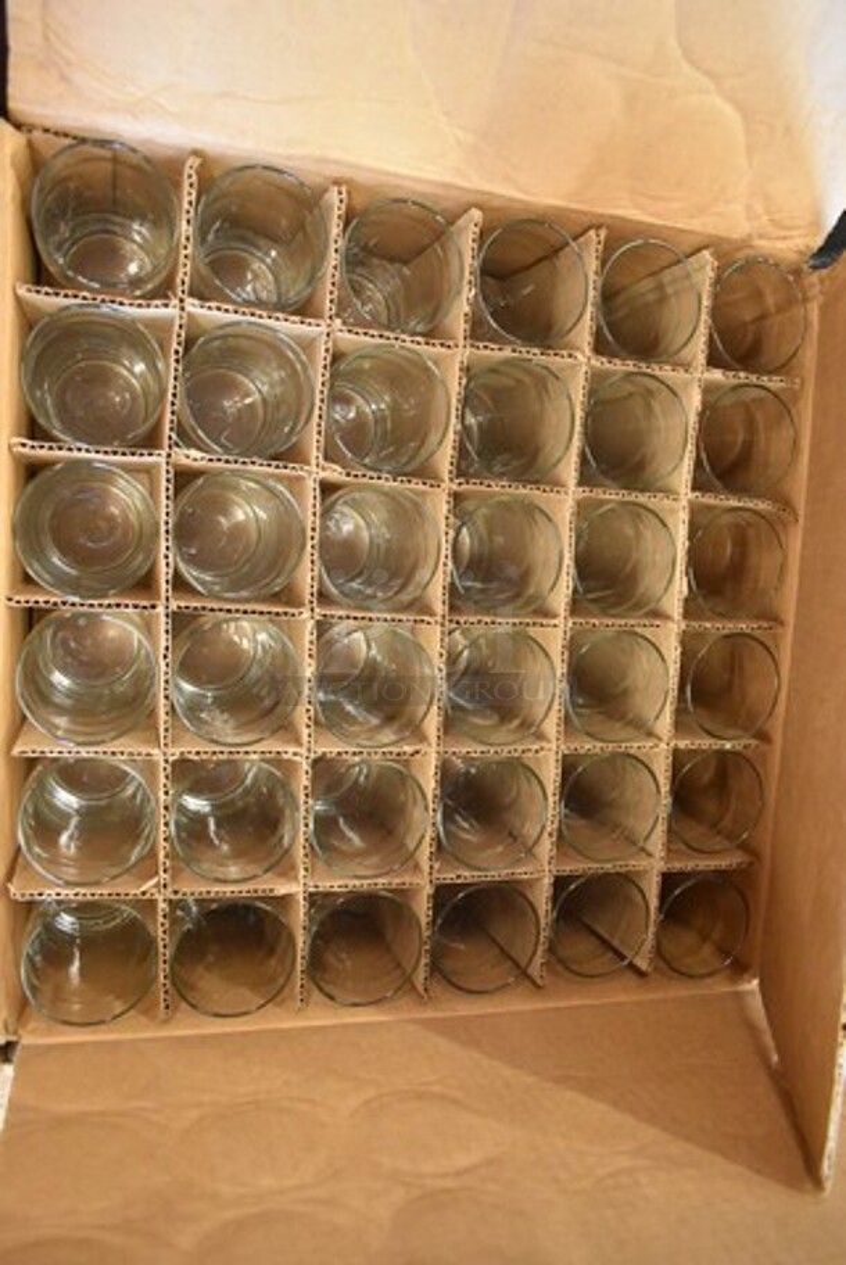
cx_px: 423
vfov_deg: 67.3
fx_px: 950
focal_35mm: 27
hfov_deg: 48.0
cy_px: 632
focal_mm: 18
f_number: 3.5
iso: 5000
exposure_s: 1/125
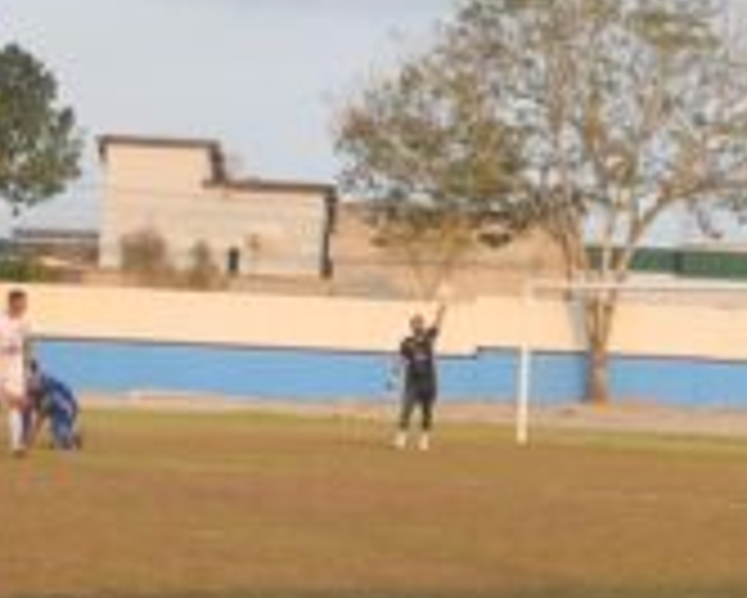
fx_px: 3893
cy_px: 16
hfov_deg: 10.8
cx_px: 814
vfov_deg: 8.7
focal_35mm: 176
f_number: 9
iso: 200
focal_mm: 28
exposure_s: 1/320
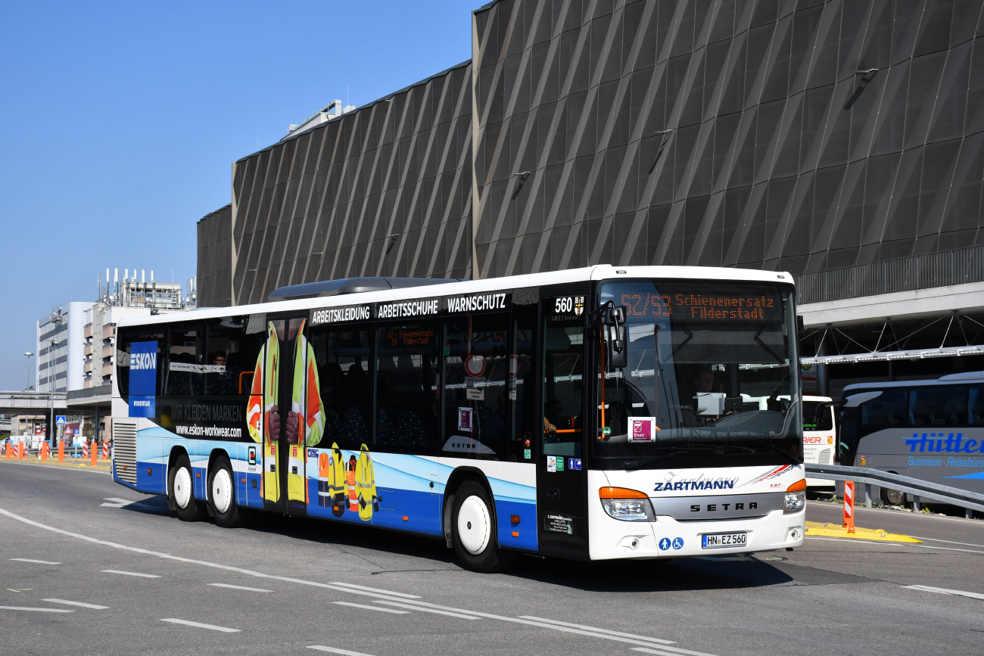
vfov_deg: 22.6
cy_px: 328
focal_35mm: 60
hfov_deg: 33.4
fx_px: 1640
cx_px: 492
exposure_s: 1/2000
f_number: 8
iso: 400
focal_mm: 40
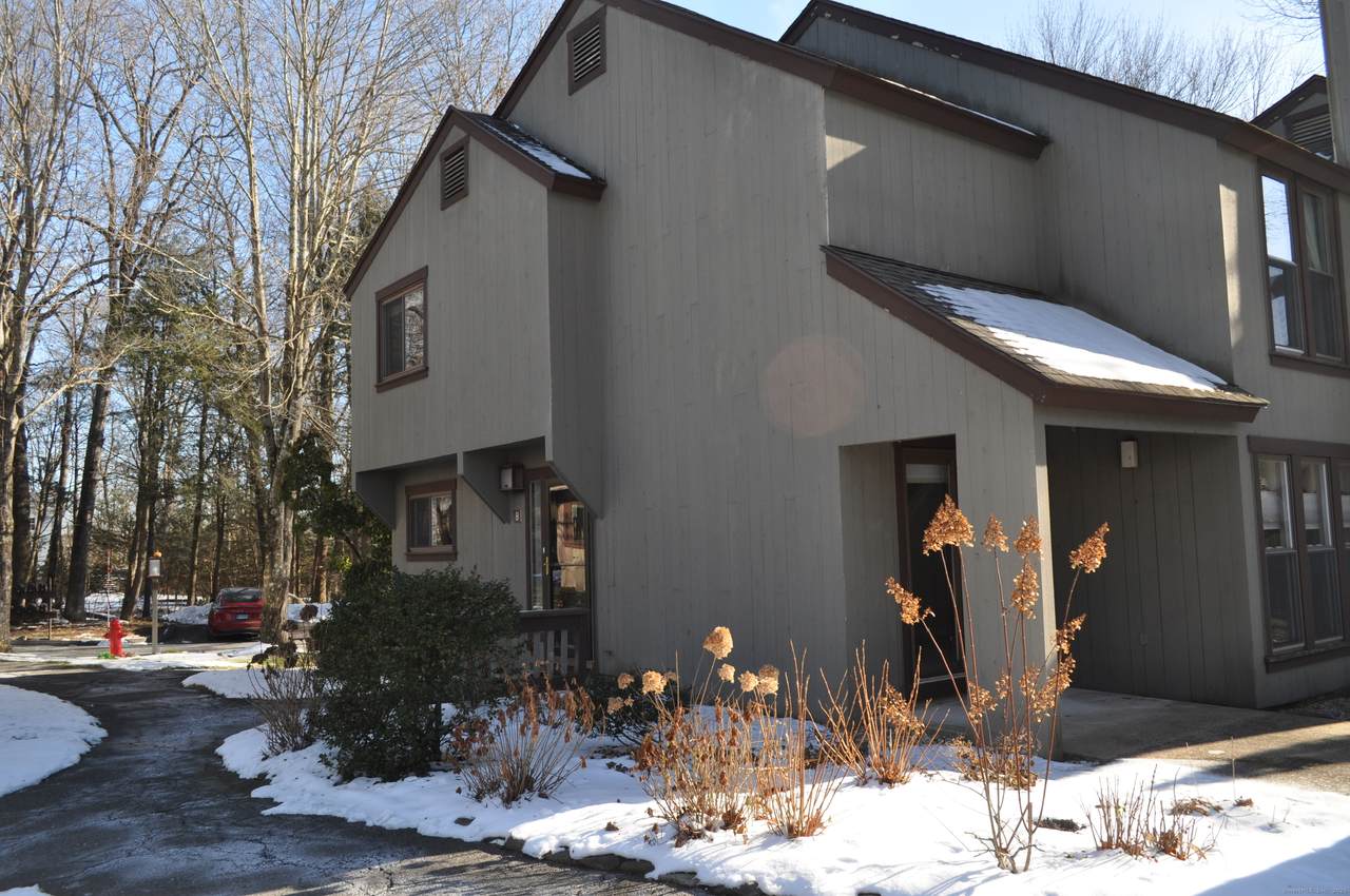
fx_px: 1011
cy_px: 448
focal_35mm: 27
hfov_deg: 67.4
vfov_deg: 47.8
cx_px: 675
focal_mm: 18
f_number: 7.1
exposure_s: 1/200
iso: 200
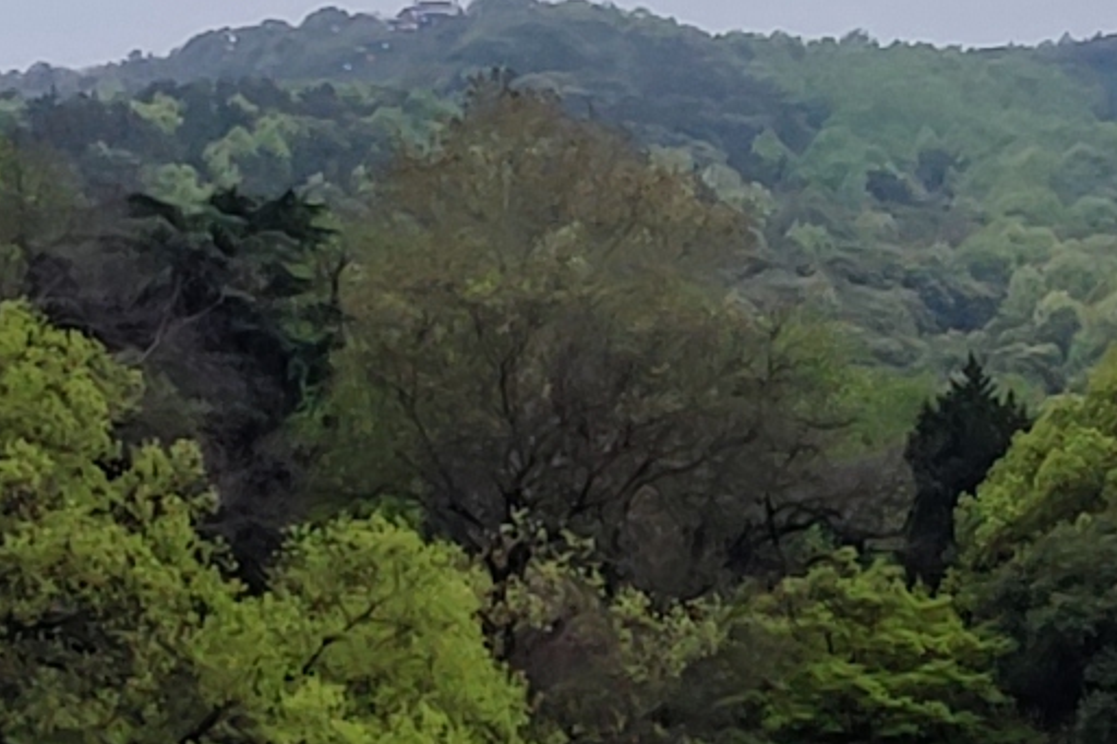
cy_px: 268
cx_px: 969
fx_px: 3102
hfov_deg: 20.1
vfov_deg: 13.7
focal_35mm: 100
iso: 50
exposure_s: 1/1218
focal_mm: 1.66
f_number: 2.2
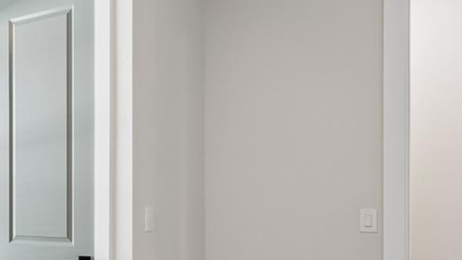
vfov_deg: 24.6
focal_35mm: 48
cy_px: 202
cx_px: -5
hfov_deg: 38.0
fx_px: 588
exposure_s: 1/15
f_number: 7.1
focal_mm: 10
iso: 100
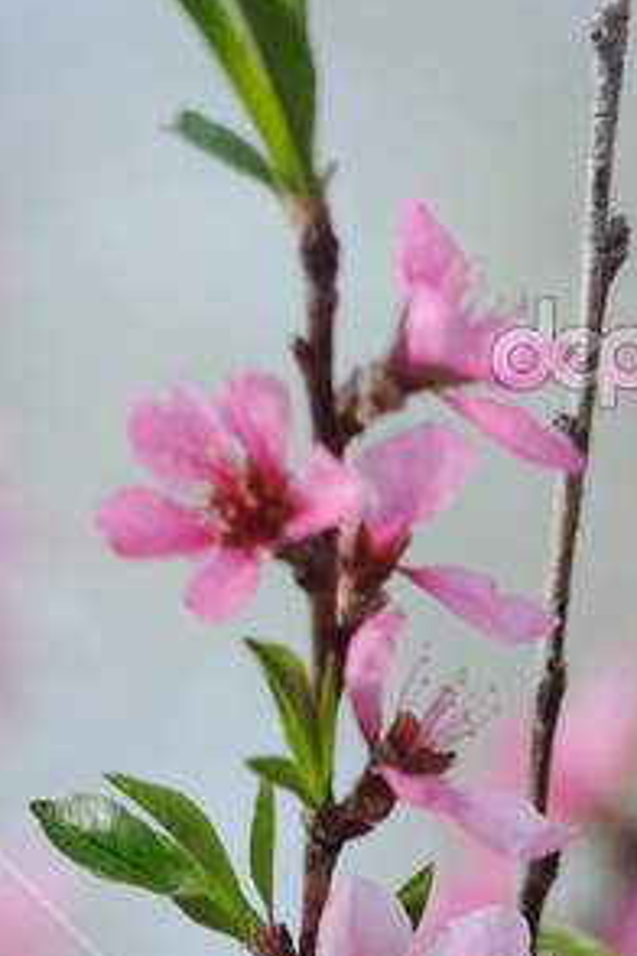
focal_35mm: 435
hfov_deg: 3.2
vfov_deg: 4.7
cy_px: 1653
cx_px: 791
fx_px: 11545
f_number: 5.6
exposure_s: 1/1000
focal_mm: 125
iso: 200
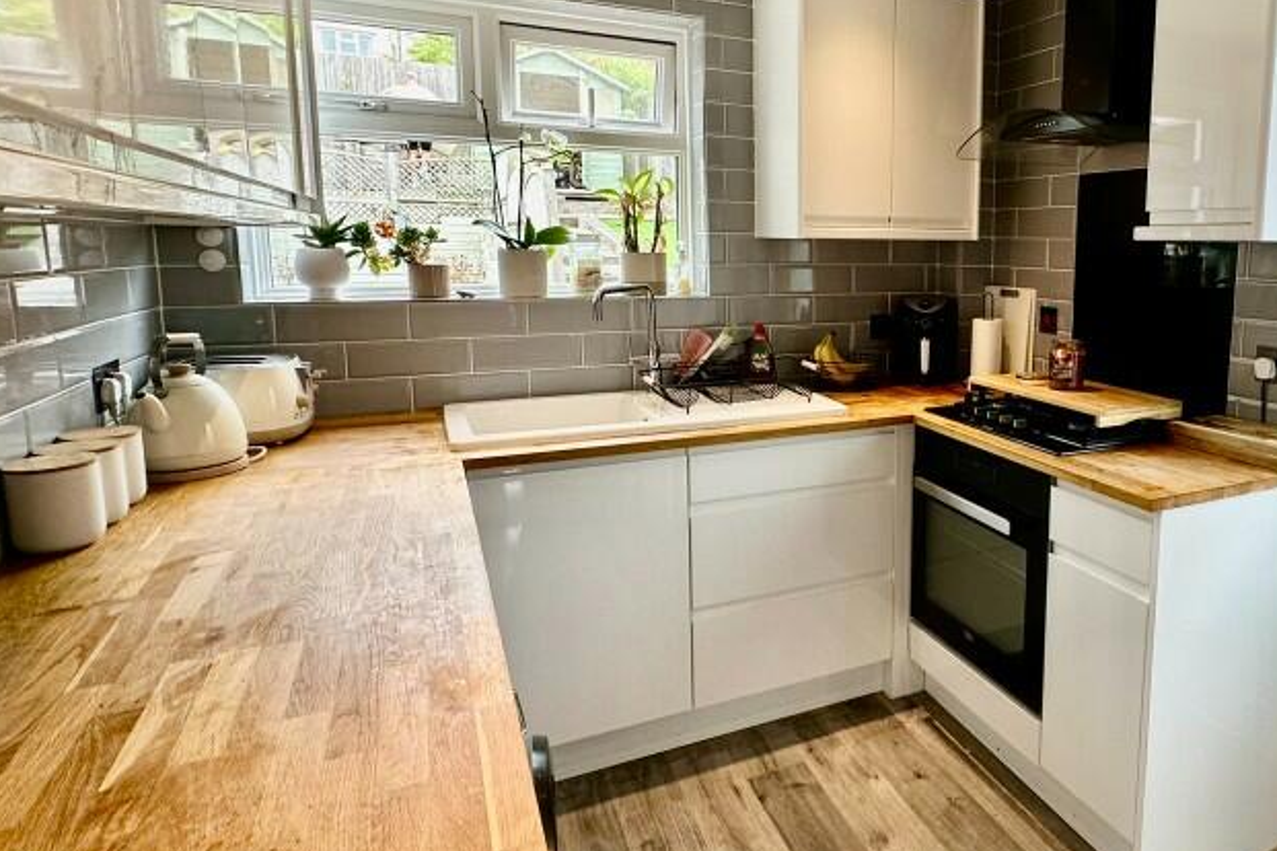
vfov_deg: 52.9
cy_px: 354
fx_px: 851
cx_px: 878
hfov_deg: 71.0
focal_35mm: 24
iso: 100
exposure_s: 1/100
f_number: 2.2
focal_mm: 2.22
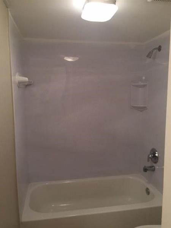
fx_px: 191
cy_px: 114
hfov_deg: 48.2
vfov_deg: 61.7
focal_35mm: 29
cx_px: 86
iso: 50
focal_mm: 4.15
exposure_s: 1/30
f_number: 2.2
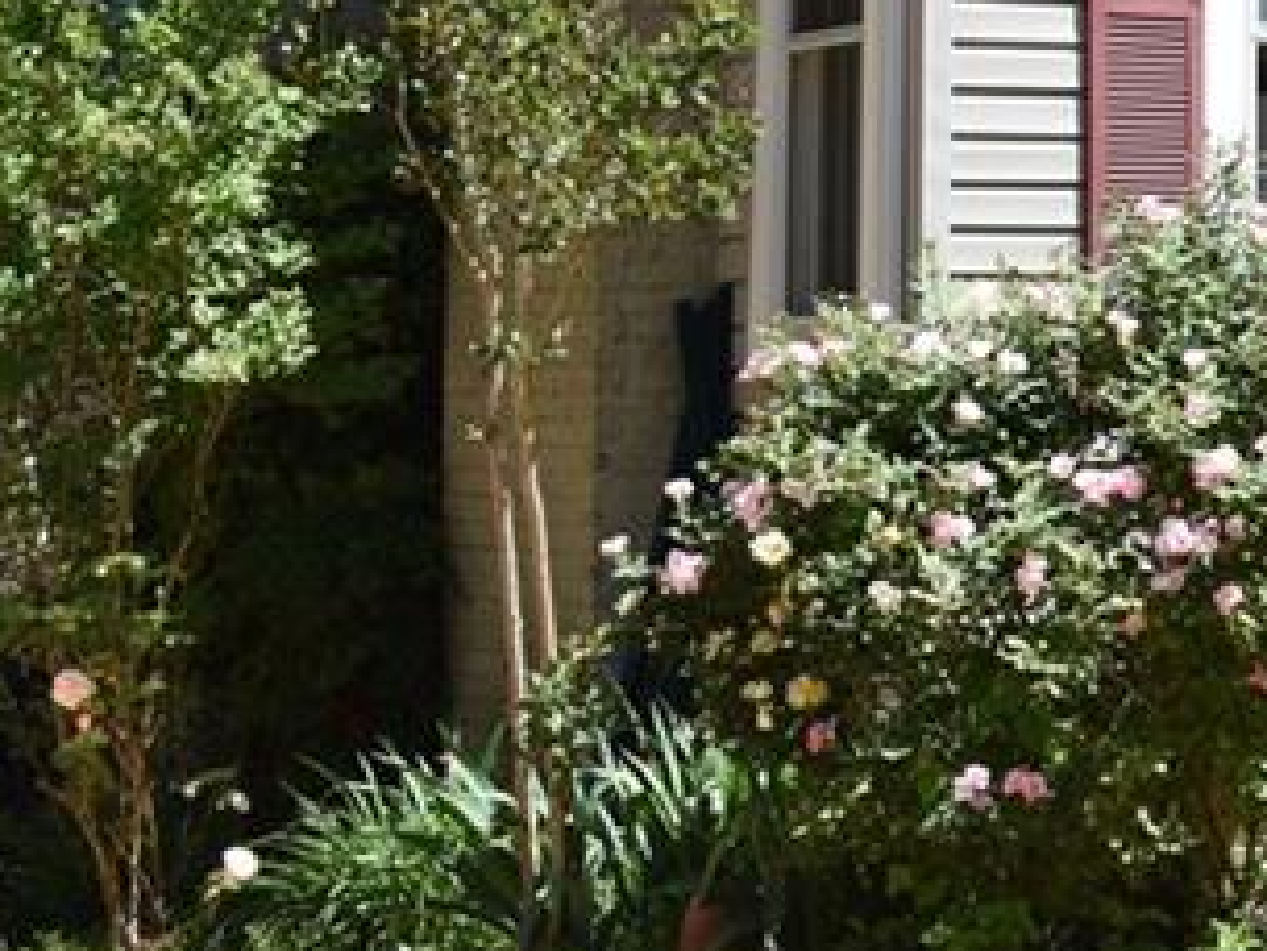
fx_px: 4247
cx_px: 1716
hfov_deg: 16.0
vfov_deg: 12.4
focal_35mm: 116
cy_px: -228
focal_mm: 24
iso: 200
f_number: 9
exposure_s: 1/320
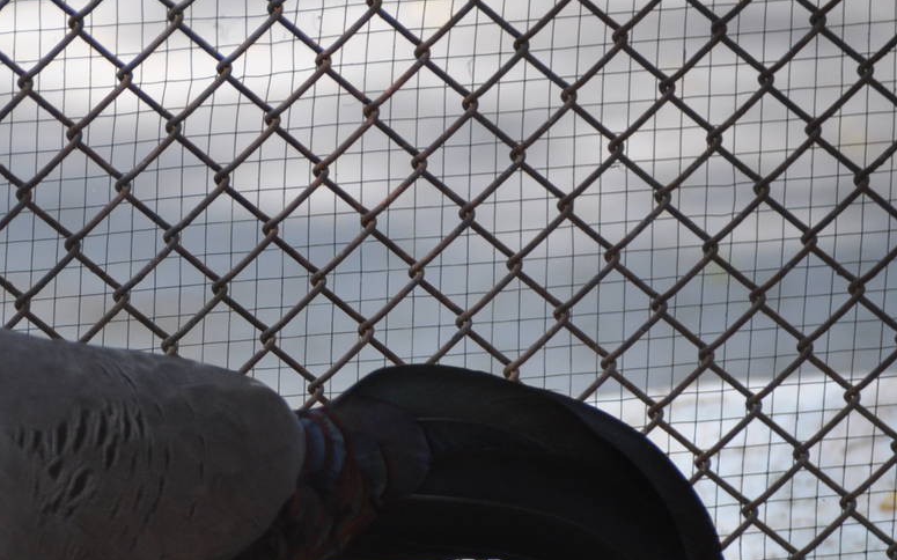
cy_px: 576
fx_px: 15032
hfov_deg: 3.4
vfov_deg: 2.1
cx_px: -9
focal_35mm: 615
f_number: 5.6
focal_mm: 195
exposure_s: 1/250
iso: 500
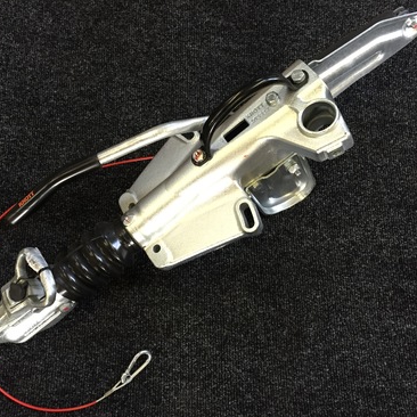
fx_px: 477
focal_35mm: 35
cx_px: 196
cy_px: 209
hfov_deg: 47.2
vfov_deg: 47.2
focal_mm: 4.15
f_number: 2.2
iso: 250
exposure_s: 1/30
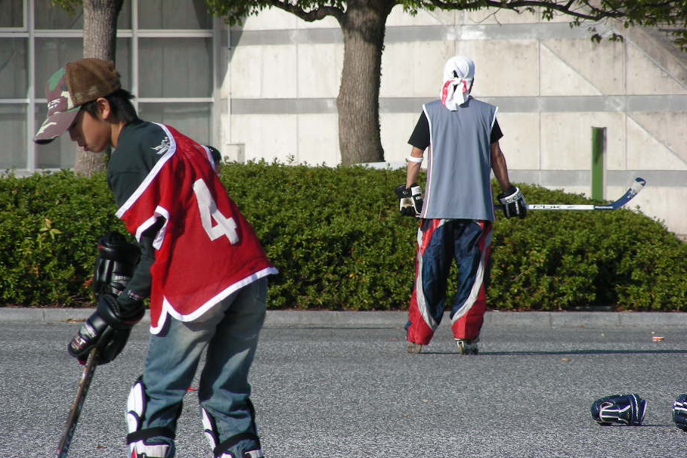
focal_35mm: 362
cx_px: 324
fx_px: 6908
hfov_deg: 5.7
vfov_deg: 3.8
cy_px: 175
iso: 50
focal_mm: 51.6
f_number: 4
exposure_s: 1/516
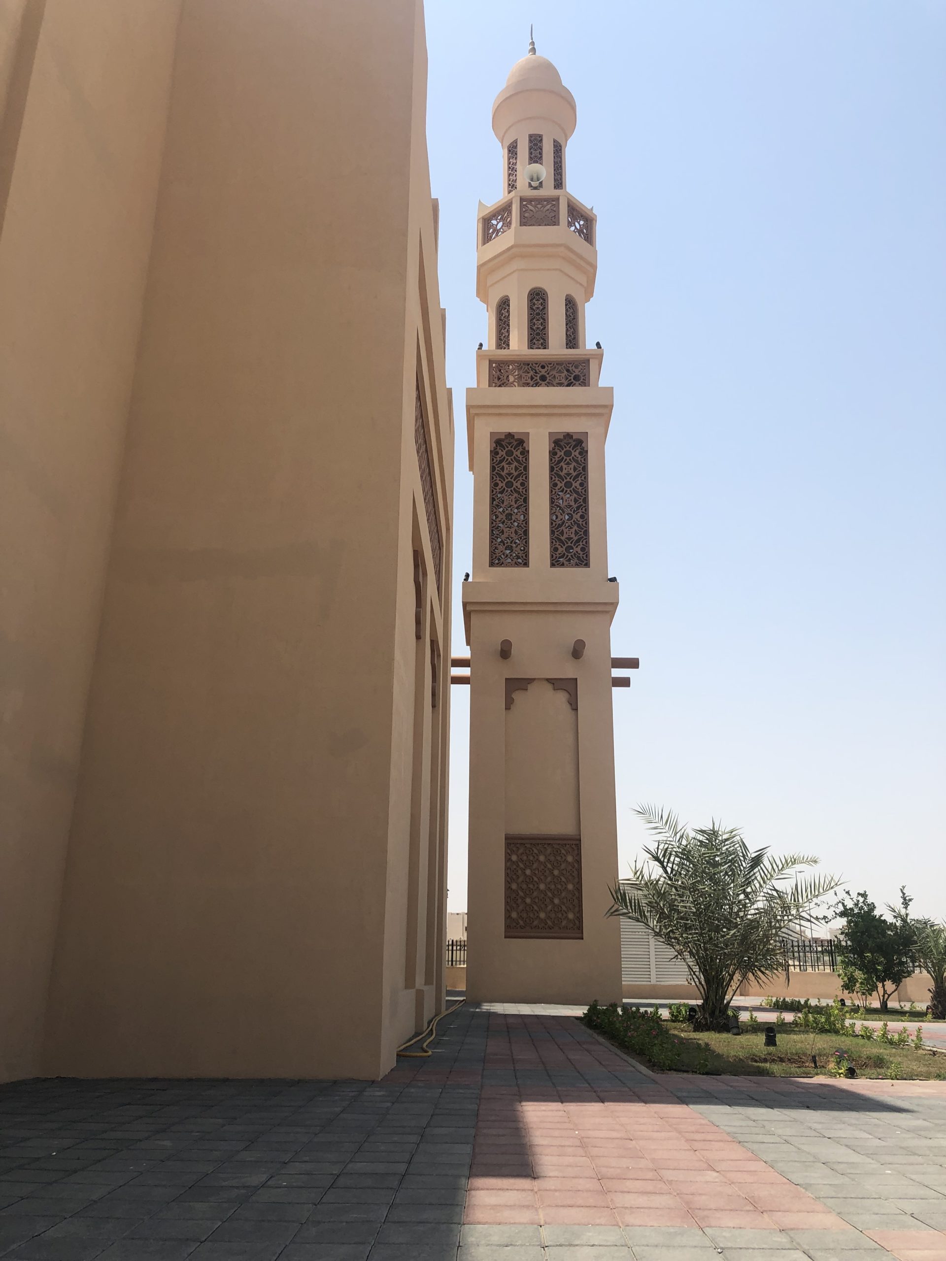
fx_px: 1020
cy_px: 630
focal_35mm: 28
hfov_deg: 49.7
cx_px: 473
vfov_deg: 63.4
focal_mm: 4
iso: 20
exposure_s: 1/2825
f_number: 1.8
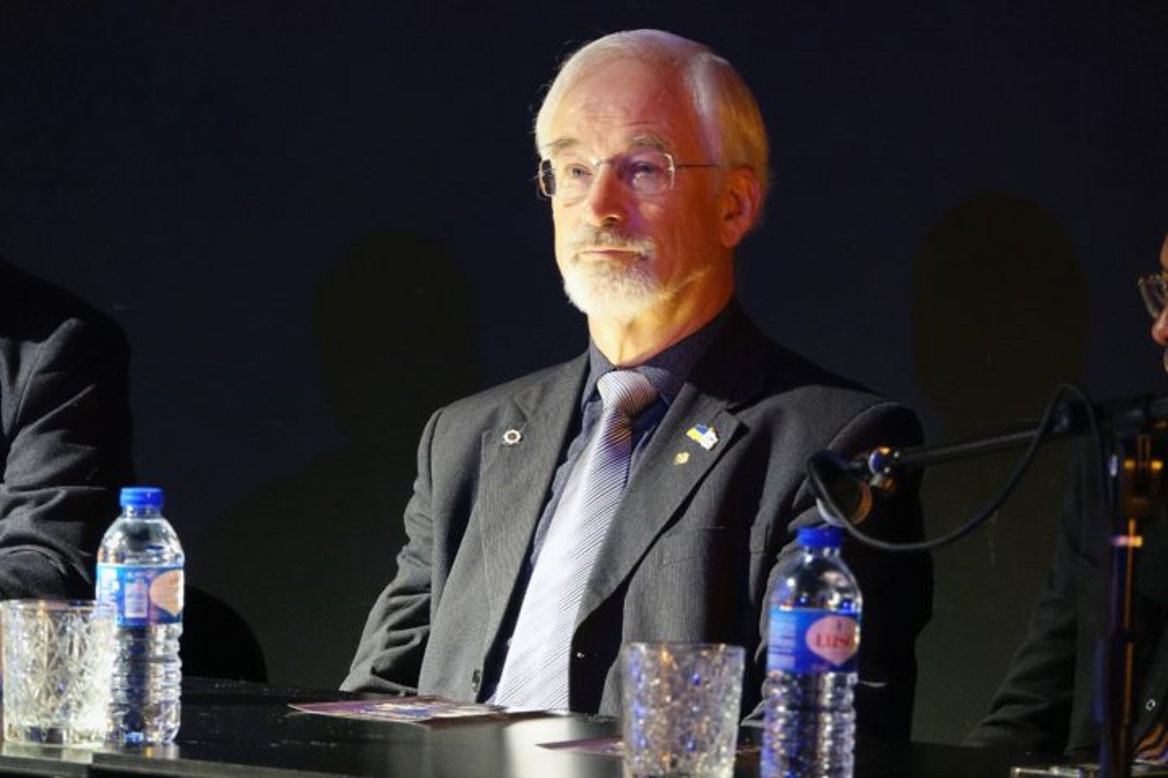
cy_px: 389
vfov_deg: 6.0
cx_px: 584
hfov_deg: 9.0
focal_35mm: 229
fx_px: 7429
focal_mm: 83.9
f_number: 4
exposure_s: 1/13
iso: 3200
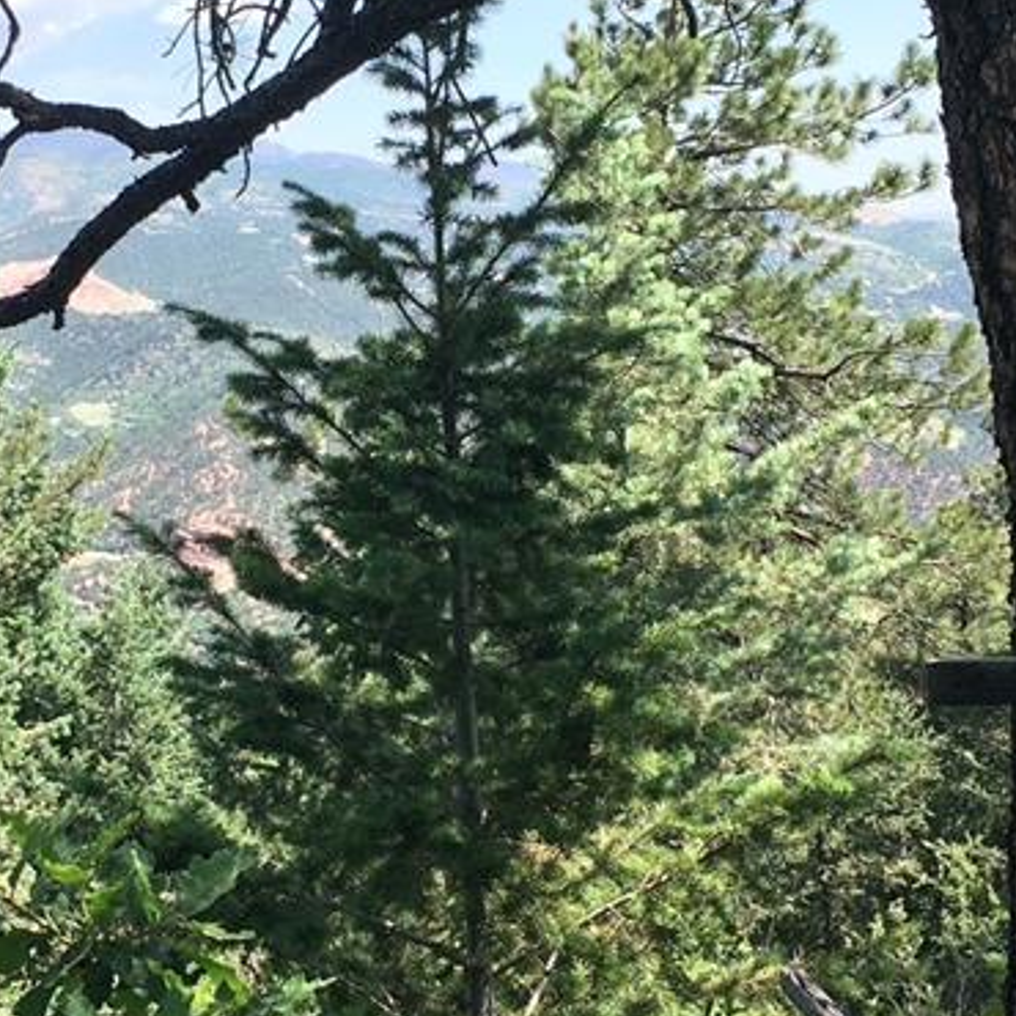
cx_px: 368
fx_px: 2358
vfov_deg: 24.3
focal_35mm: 71
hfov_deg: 24.2
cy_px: 452
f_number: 2.2
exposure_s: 1/425
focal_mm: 4.15
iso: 25
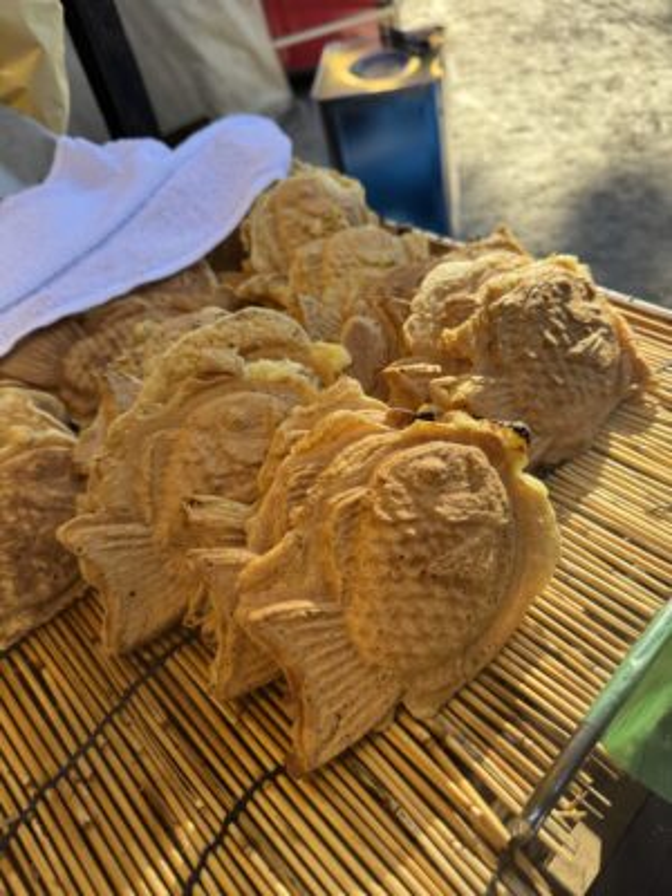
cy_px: 448
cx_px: 336
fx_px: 621
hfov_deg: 56.8
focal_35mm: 24
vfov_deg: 71.6
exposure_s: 1/464
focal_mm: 6.76
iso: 80
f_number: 1.78
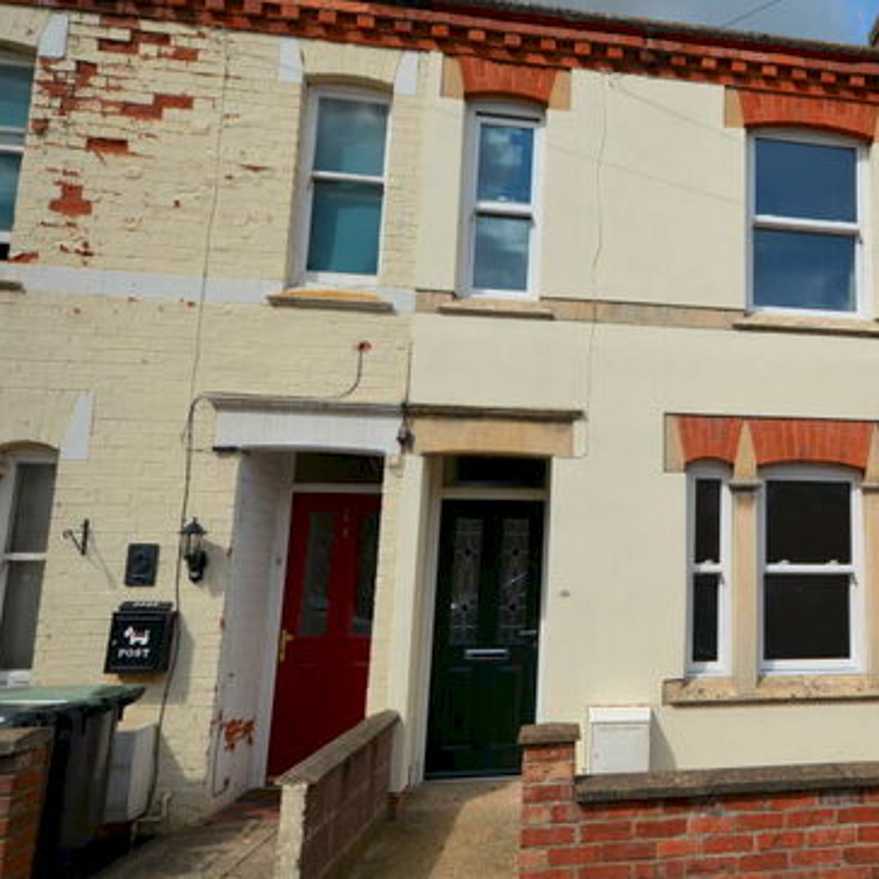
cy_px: 417
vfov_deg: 51.3
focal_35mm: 32
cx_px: 758
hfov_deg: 47.2
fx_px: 914
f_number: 9
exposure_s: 1/320
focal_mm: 13
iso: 100
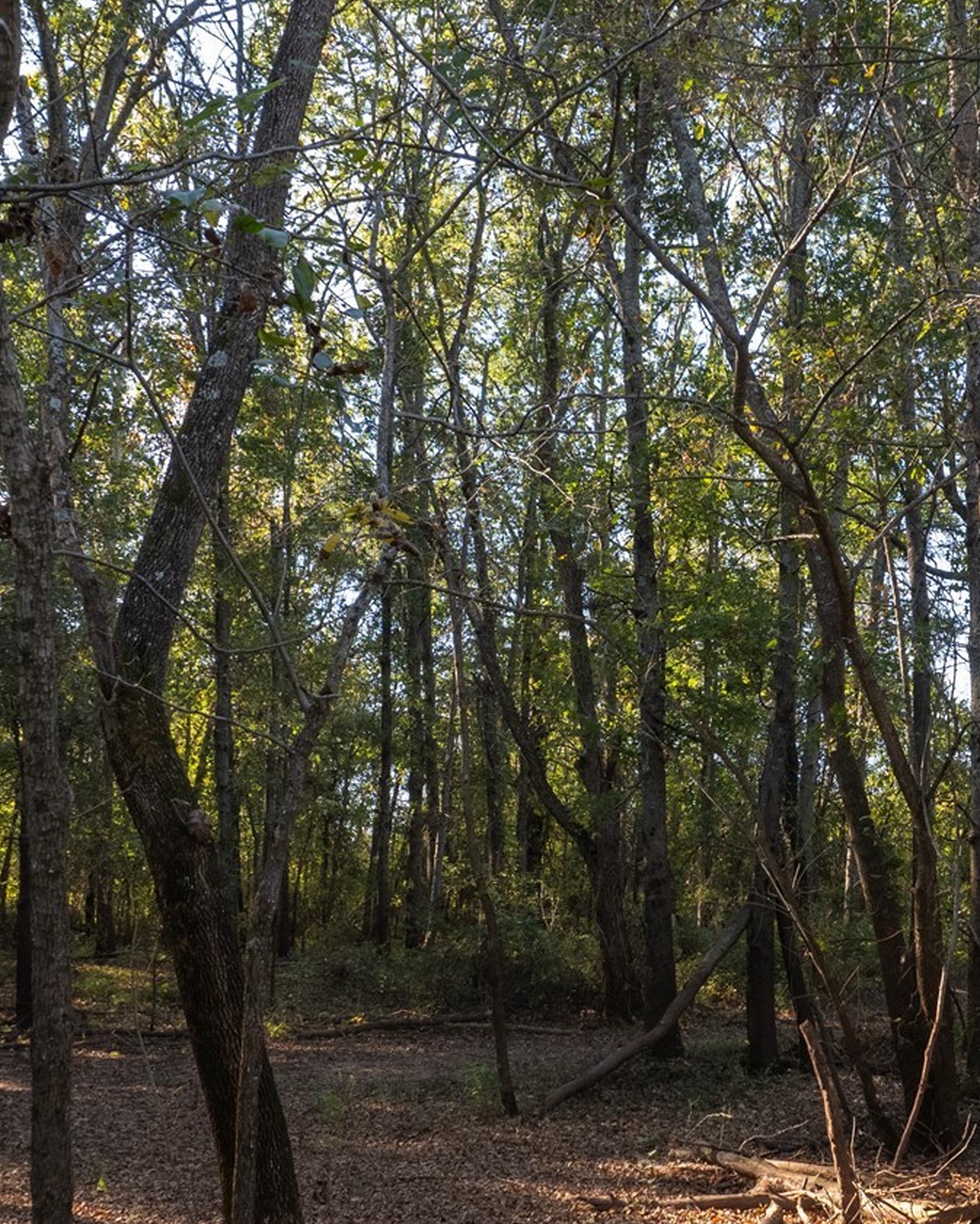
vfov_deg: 36.8
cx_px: 723
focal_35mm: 50
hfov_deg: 29.8
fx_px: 1812
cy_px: 855
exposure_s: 1/60
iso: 200
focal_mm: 8.38
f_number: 2.8
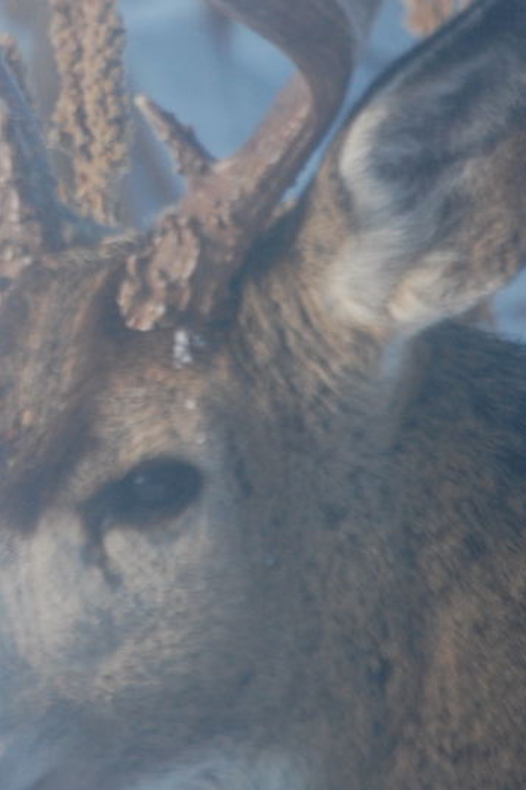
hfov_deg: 2.1
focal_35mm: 643
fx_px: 14100
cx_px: 40
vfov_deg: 3.2
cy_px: 100
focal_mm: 200
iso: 450
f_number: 5.6
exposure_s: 1/500
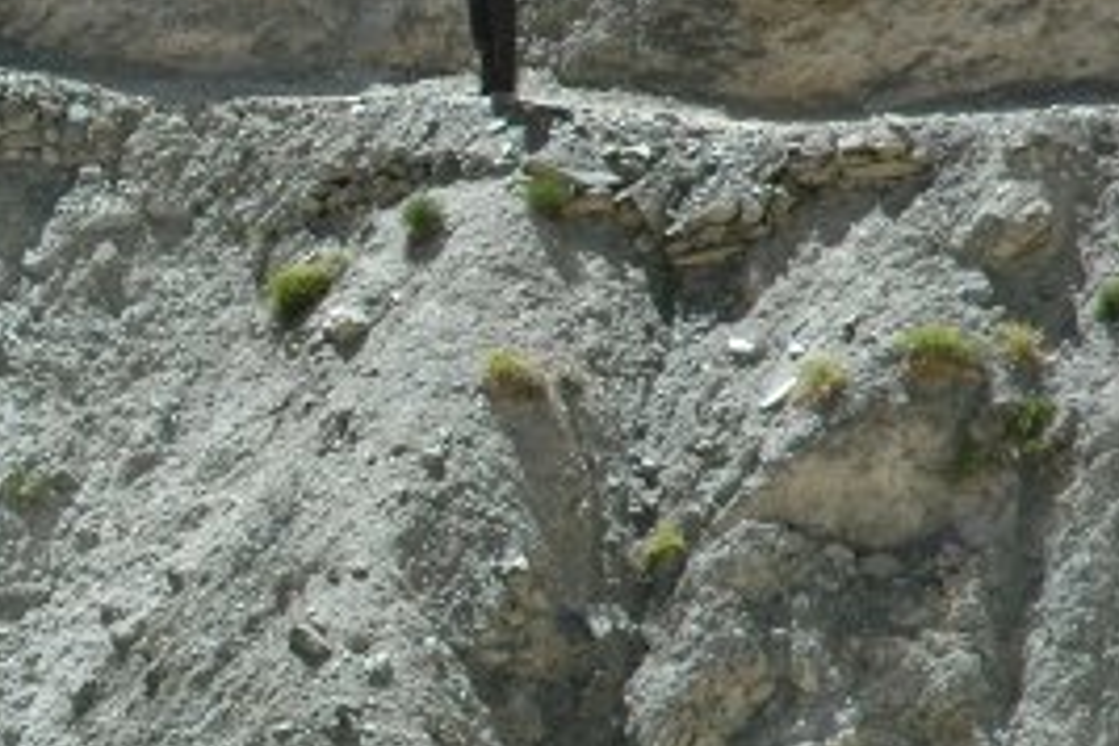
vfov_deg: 4.9
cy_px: 453
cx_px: -348
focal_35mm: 283
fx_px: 8796
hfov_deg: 7.2
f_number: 9
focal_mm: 70
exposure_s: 1/320
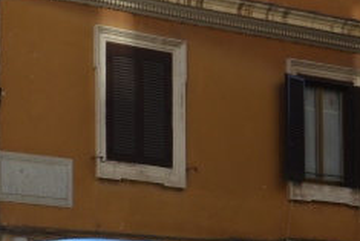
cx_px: -236
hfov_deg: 11.8
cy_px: 243
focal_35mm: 163
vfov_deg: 8.4
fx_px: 1633
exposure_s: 1/250
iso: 100
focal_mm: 25
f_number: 8
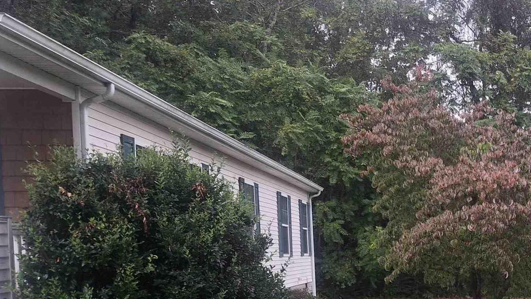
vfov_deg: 20.7
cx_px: 527
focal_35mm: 56
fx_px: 788
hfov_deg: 34.0
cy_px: 306
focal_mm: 4.69
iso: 40
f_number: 1.8
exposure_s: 1/120
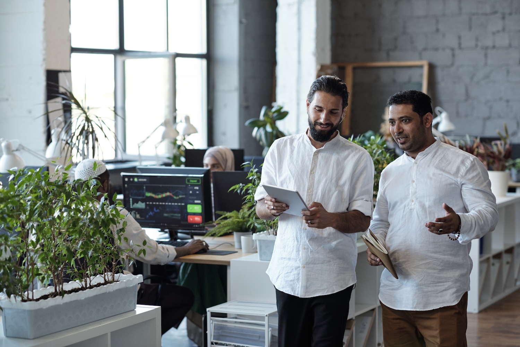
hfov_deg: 23.9
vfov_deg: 16.1
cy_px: 174
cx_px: 260
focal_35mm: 85
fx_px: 1228
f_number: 2.8
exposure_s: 1/200
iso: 800
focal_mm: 85
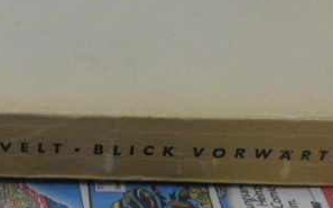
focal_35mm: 112
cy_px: 147
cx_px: 31
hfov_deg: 18.3
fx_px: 1015
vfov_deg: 11.6
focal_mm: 8.7
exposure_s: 1/60
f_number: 3.3
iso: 400
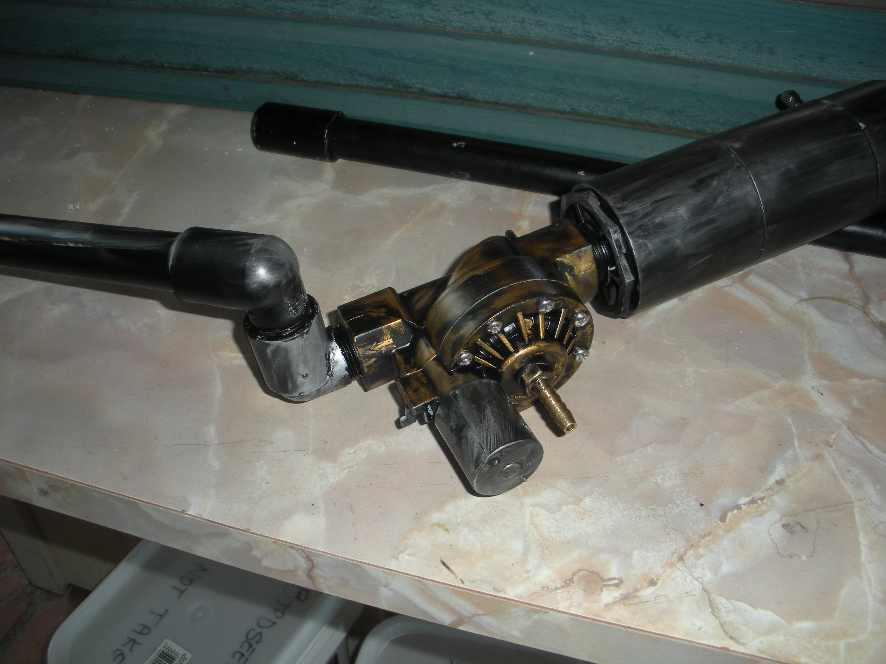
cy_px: 332
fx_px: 921
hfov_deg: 51.4
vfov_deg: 39.7
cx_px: 443
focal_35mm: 36
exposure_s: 1/30
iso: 64
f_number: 3.5
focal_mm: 6.3
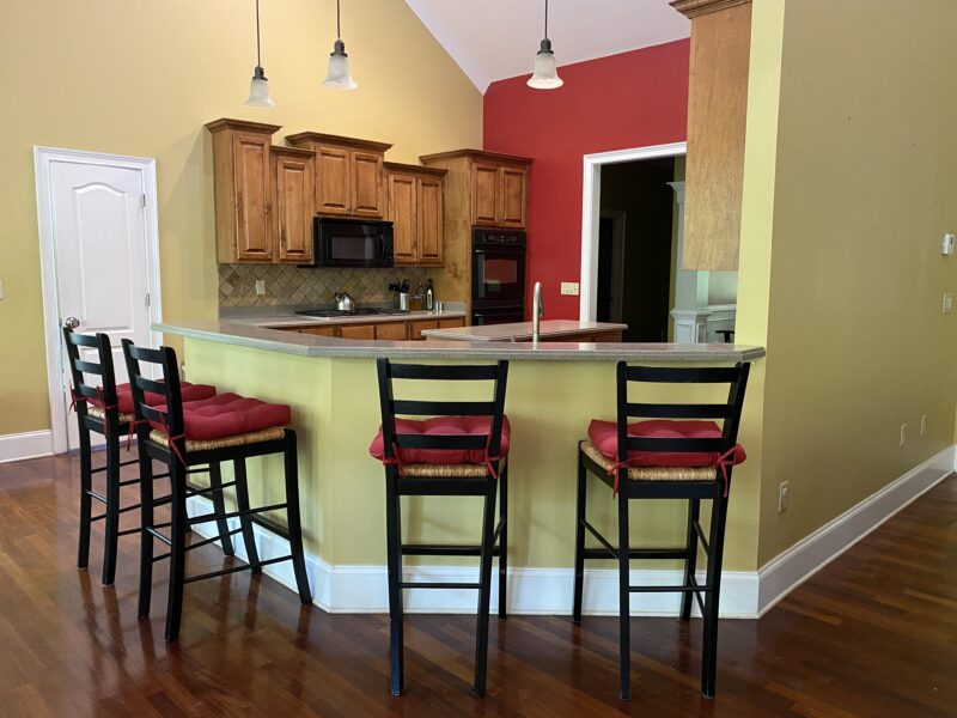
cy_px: 359
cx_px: 478
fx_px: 719
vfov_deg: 53.1
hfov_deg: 67.3
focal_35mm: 26
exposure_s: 1/40
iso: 500
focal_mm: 4.25
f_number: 1.8
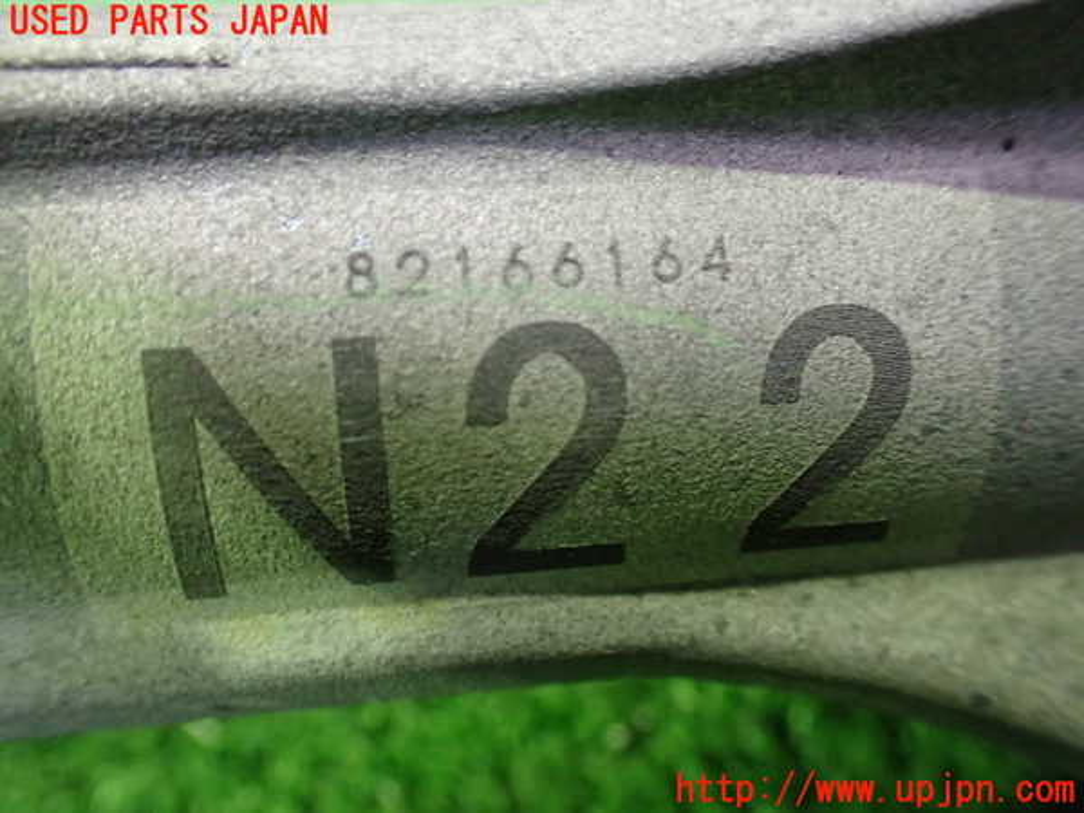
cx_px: 542
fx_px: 939
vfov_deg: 46.8
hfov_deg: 60.0
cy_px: 406
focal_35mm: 30
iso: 1000
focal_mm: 5.4
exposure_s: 1/30
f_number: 2.3
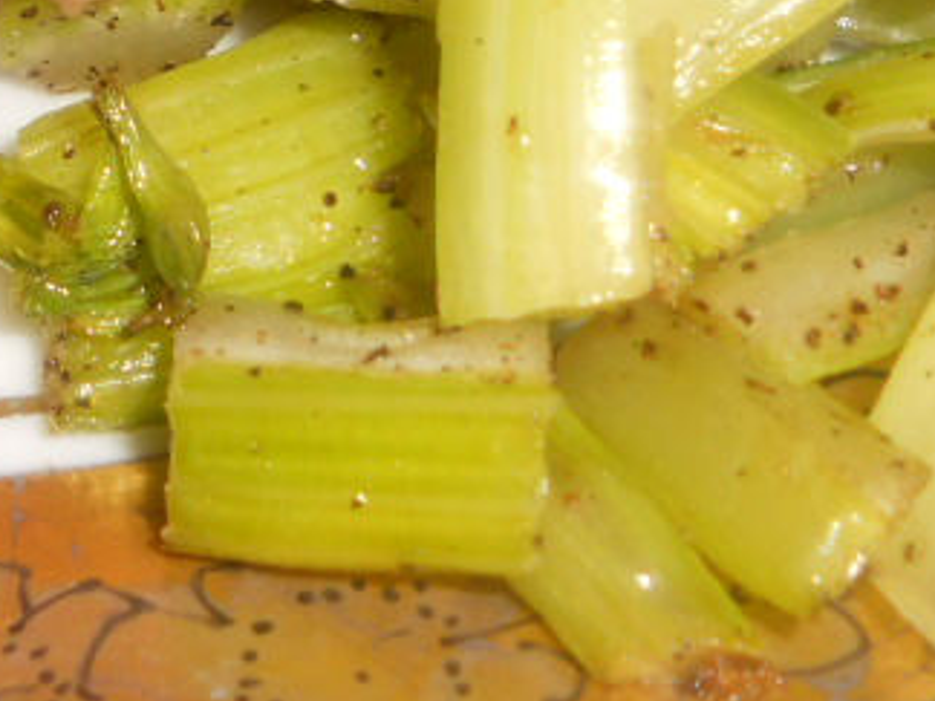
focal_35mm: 101
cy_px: -355
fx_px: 2728
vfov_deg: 13.8
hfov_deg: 19.1
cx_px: 72
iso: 80
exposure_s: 1/25
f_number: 8.8
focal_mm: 5.8
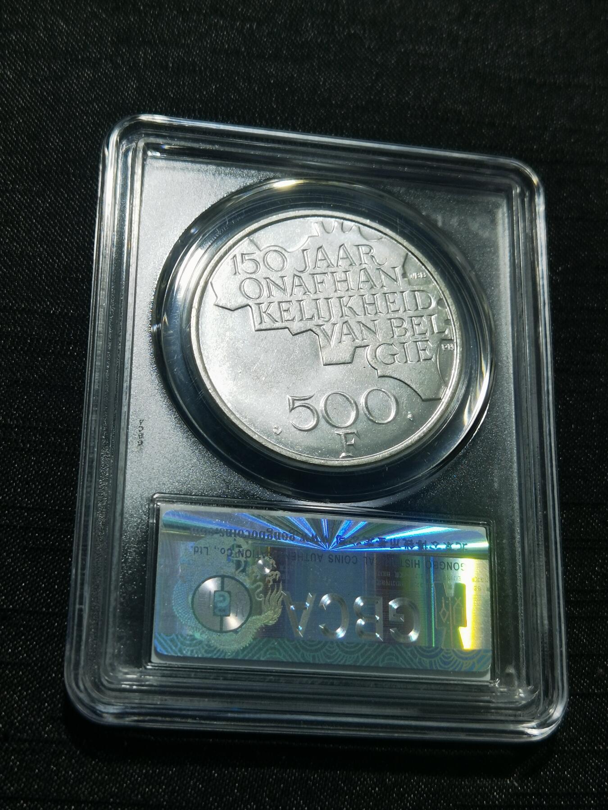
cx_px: 304
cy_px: 405
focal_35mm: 58
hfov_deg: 25.2
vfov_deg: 33.2
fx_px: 1358
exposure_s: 1/100
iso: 50
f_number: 1.9
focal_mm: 6.67
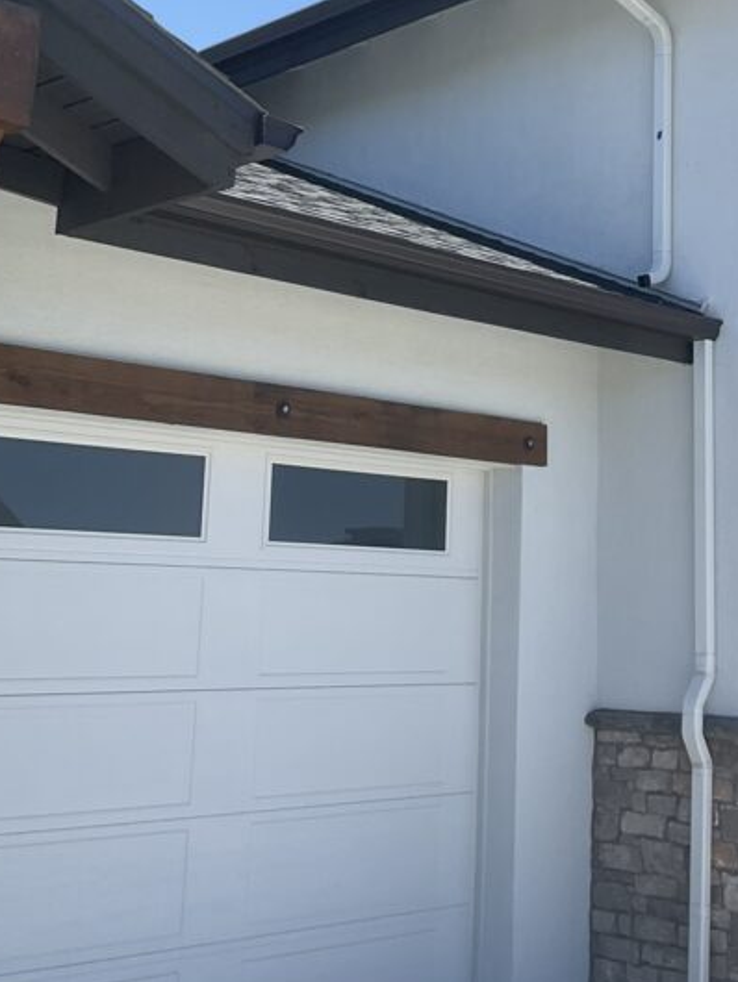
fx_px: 1591
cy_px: 324
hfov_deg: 25.9
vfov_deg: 34.0
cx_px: 508
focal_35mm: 56
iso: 16
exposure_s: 1/1221
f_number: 1.8
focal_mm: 3
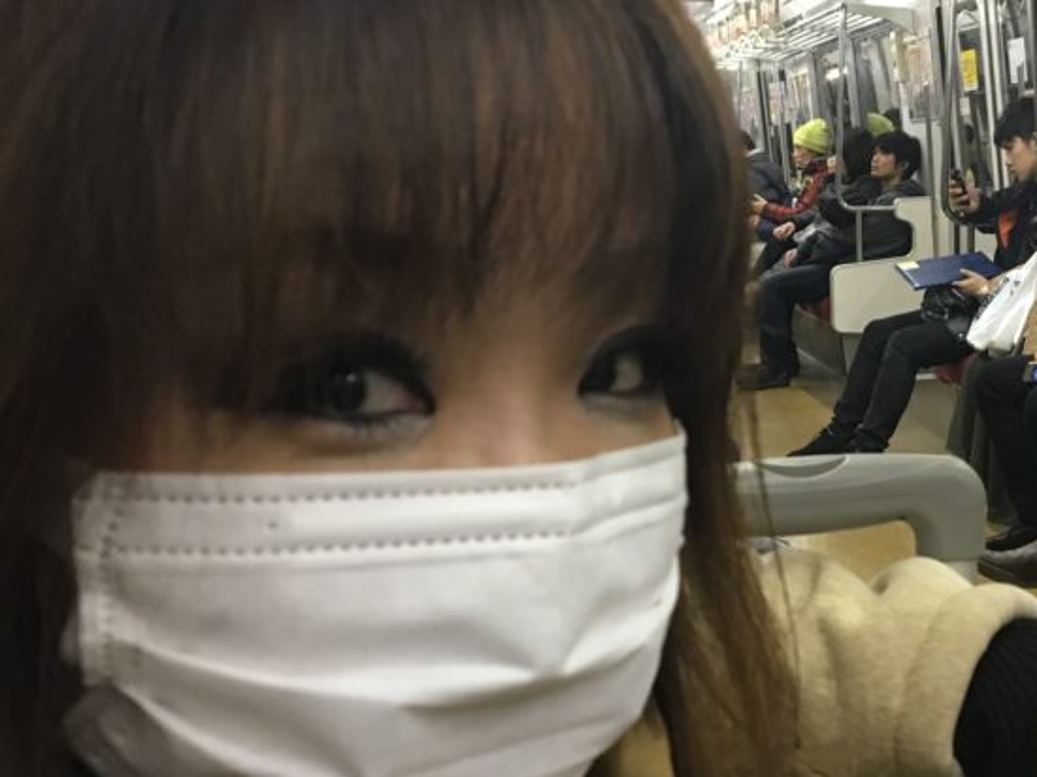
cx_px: 754
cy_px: 419
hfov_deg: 34.9
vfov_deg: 27.0
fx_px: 1617
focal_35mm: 54
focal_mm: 4.15
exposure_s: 1/30
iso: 125
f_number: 2.2
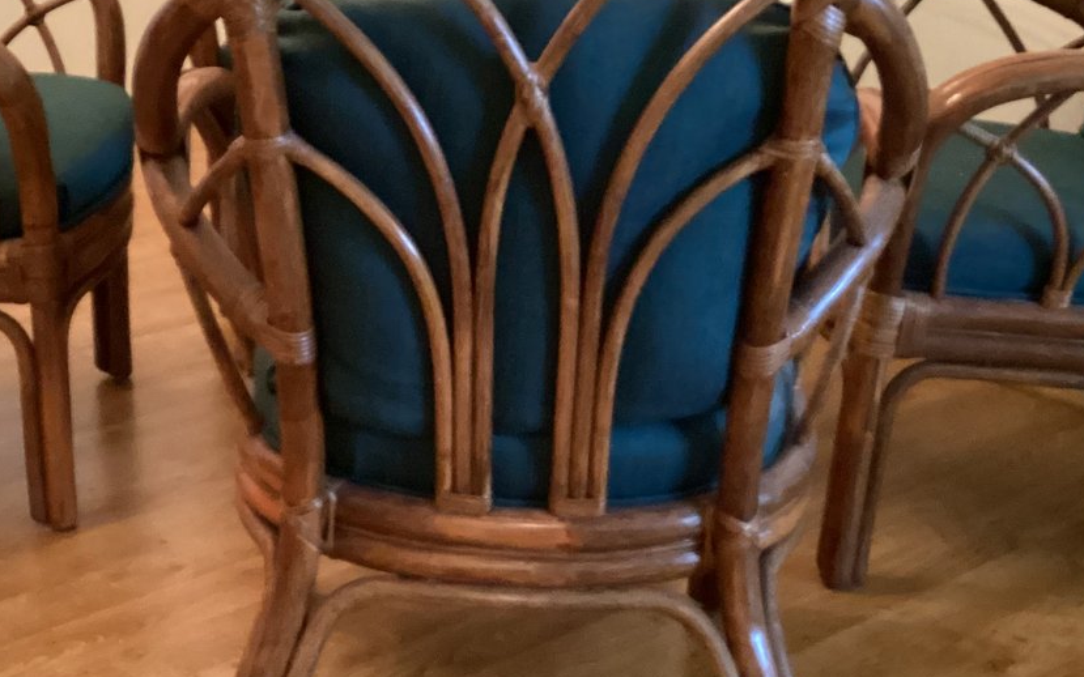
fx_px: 1772
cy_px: 306
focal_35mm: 60
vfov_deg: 21.6
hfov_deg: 34.0
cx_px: 481
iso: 640
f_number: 2.4
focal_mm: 3.3
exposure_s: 1/25
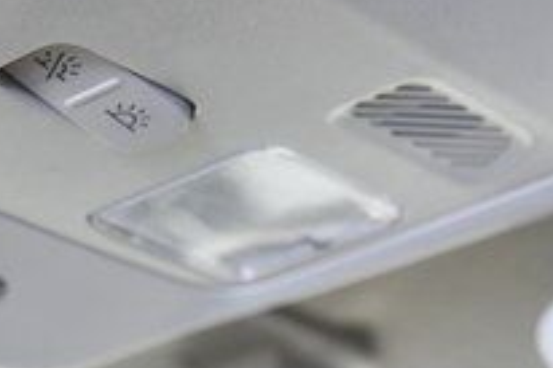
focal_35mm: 199
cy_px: 188
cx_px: -215
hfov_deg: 10.1
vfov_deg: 6.9
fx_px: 3054
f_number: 4
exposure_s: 1/20
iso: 2000
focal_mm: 40
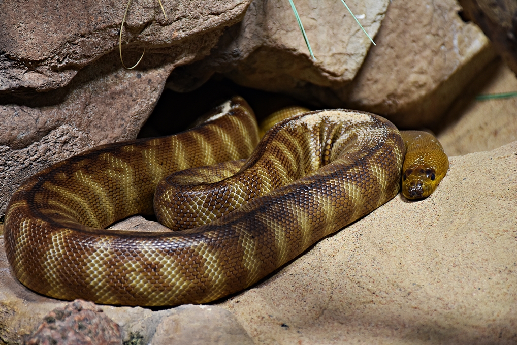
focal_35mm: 169
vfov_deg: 8.1
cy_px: 172
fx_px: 2427
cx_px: 258
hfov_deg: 12.2
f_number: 5.6
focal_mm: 112
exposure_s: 1/250
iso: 500
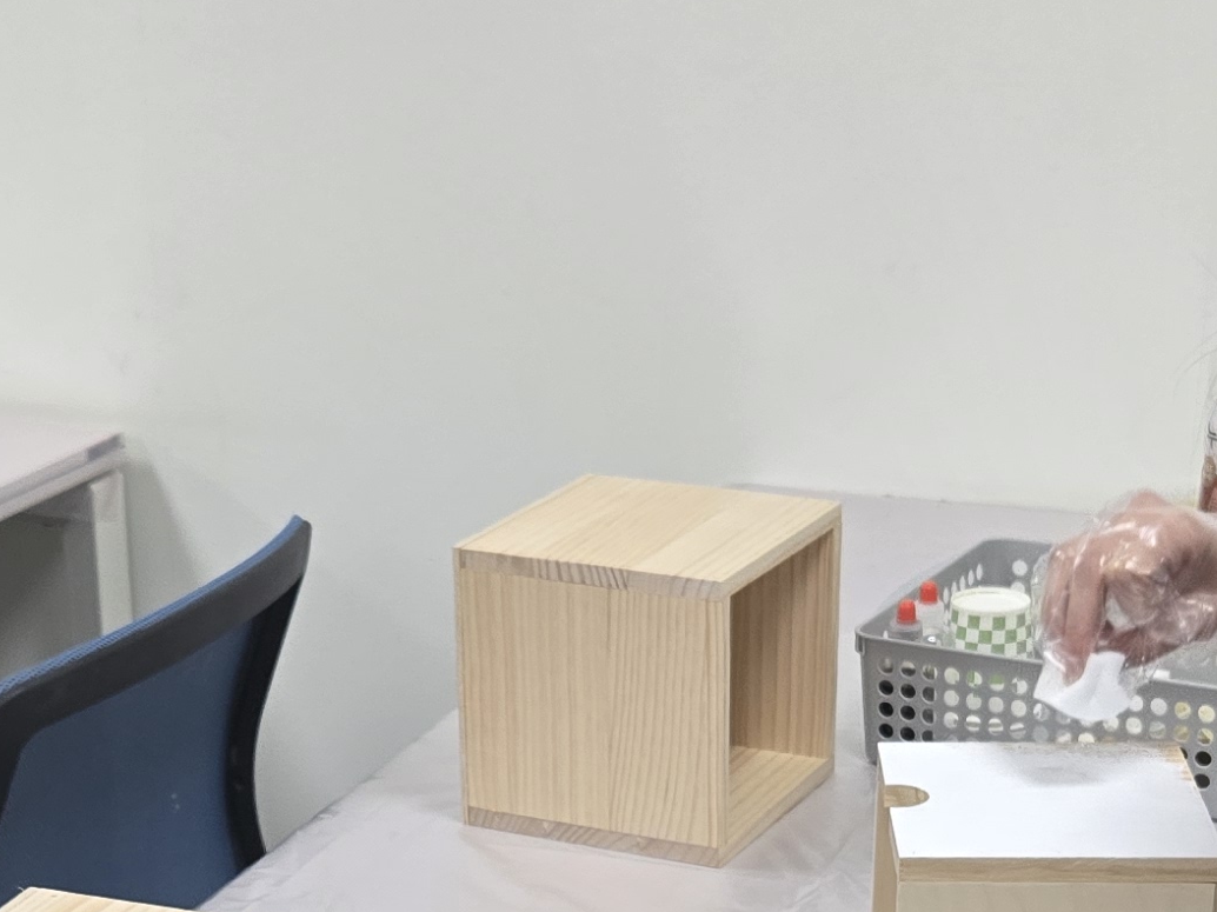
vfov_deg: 15.9
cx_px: 553
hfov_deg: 22.0
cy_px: 1109
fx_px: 3128
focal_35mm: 89
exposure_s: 1/120
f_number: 1.8
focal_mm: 5.4
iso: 100
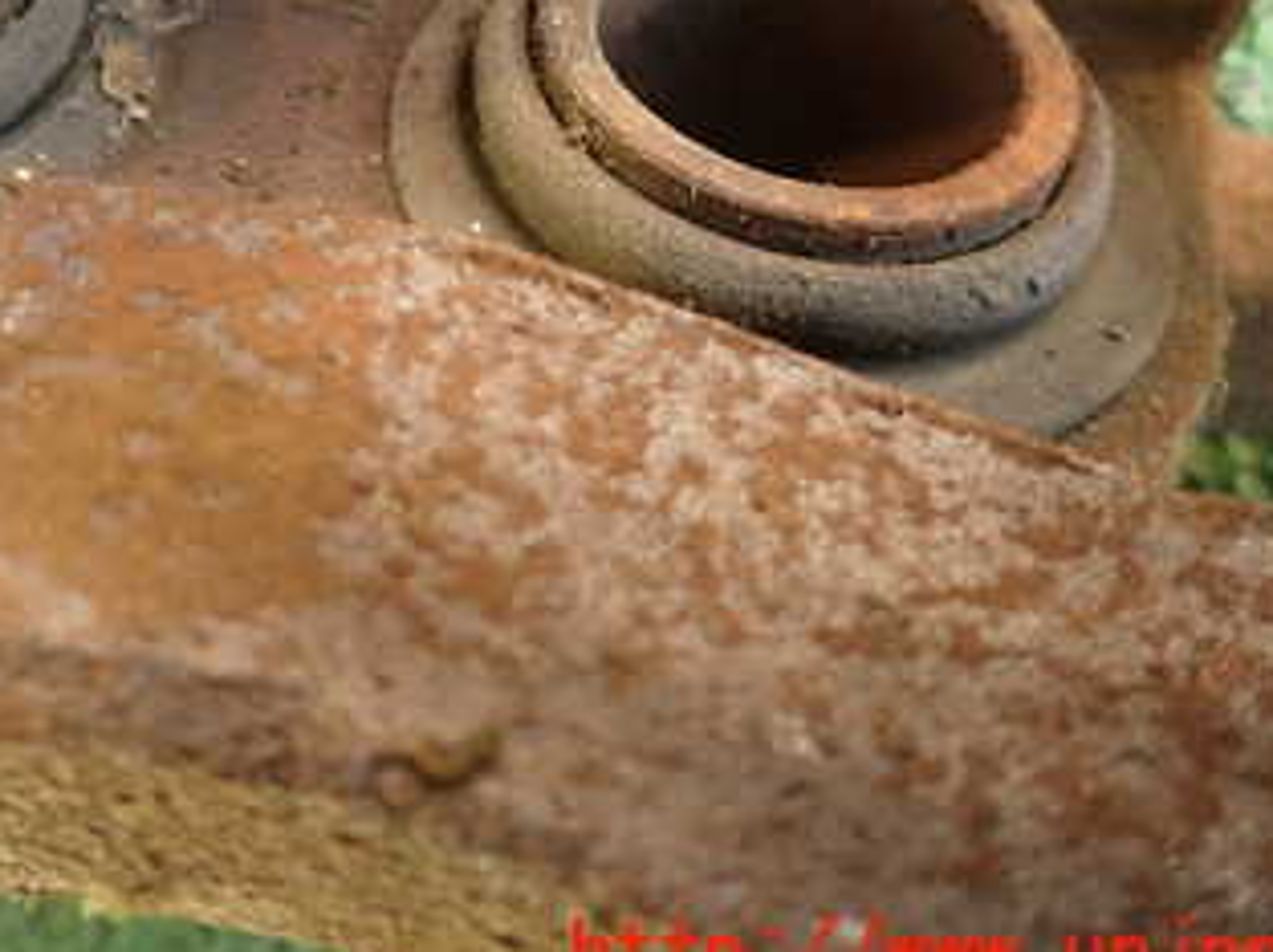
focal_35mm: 48
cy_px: 94
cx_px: 268
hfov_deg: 38.3
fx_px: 1763
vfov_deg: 29.0
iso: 200
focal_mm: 4.5
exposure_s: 1/40
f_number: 2
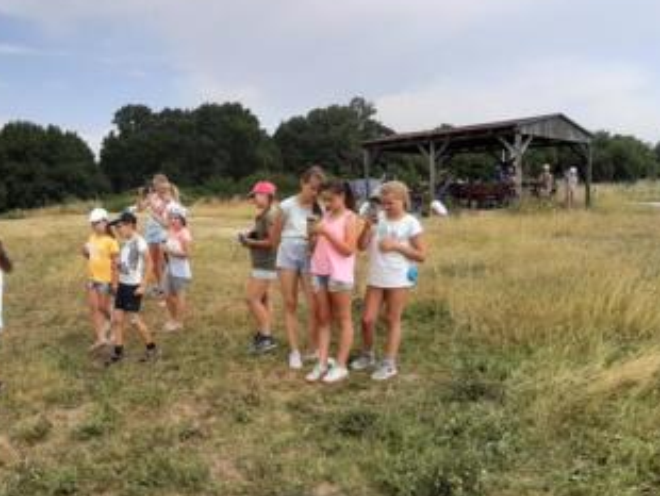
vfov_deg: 48.3
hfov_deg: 58.5
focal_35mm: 29
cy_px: 233
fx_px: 553
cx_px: 166
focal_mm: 1.87
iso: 40
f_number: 2.4
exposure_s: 1/866
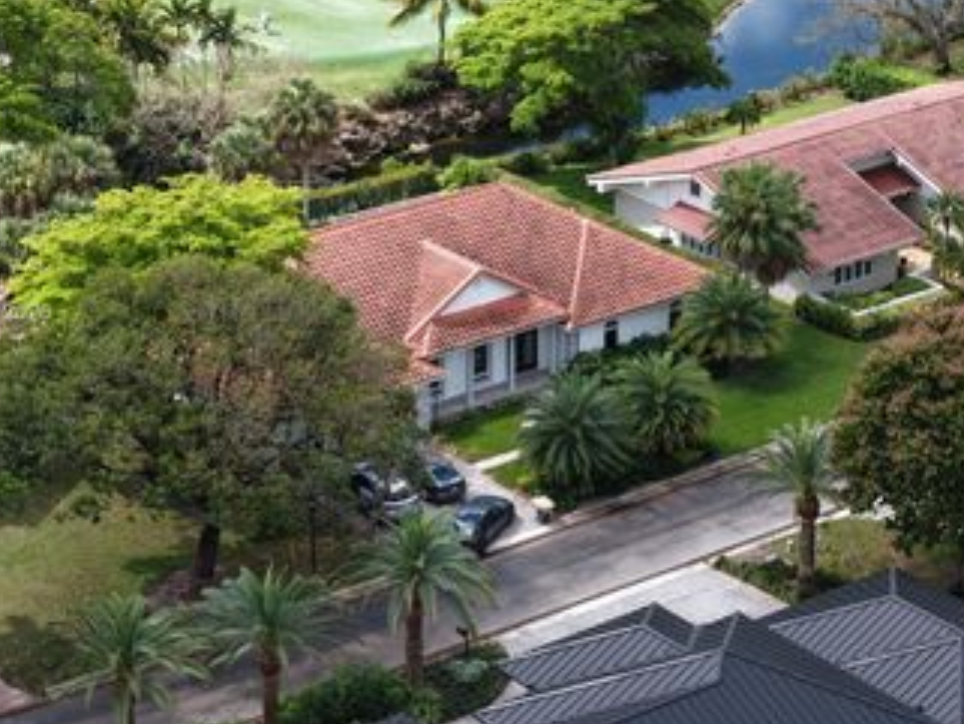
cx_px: 511
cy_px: 314
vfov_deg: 13.6
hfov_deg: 18.0
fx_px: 3037
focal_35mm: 109
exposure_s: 1/640
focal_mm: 19.35
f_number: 2.8
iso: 100
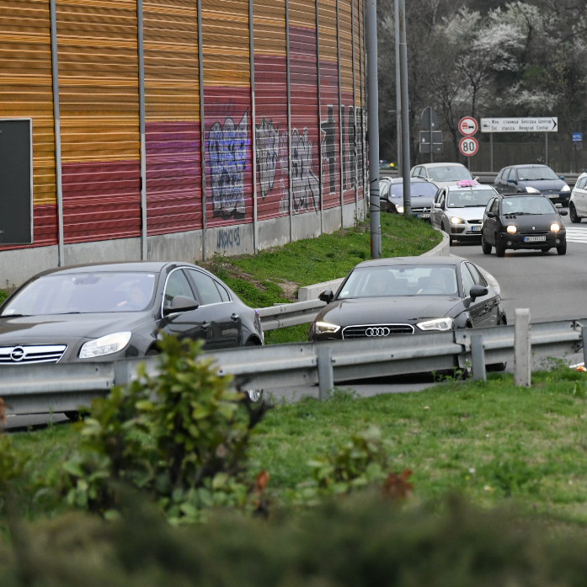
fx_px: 4624
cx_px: 648
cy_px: 211
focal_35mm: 241
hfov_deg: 7.2
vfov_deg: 7.3
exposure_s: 1/4000
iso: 2500
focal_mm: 122
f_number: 3.5
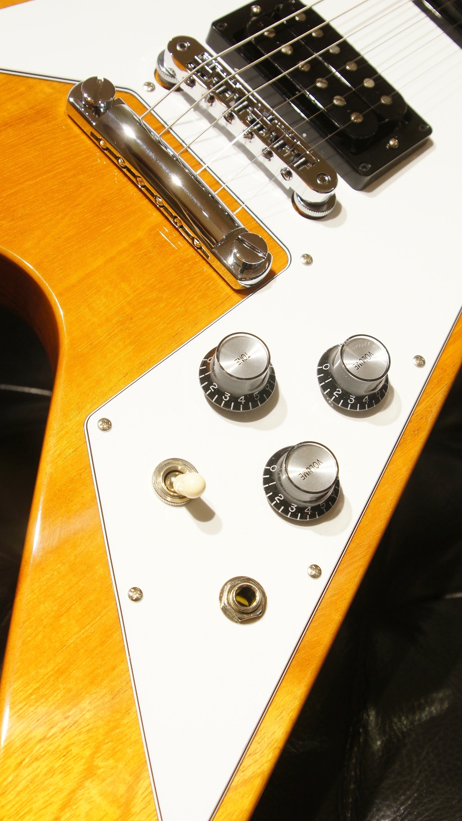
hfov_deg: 24.9
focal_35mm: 48
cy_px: 408
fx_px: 1045
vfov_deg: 42.9
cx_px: 270
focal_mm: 30
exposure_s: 1/10
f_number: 8
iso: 400
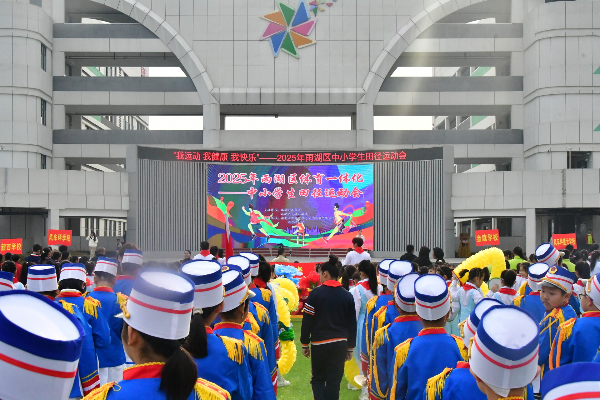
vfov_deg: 23.8
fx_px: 950
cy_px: 200
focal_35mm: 57
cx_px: 300
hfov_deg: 35.1
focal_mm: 38
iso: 5000
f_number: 20
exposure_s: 1/1600
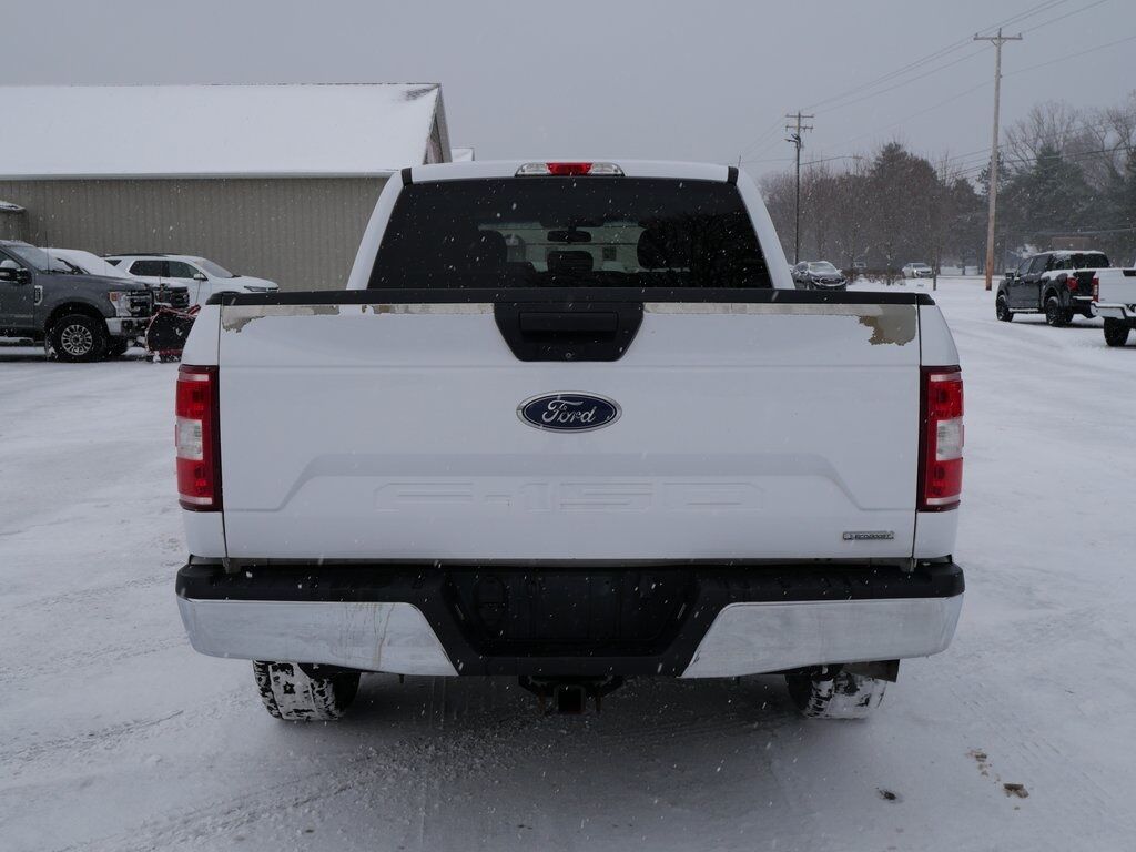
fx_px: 1181
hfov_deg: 51.4
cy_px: 426
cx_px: 568
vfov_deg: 39.7
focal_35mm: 36
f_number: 7.1
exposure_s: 1/250
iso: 200
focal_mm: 18
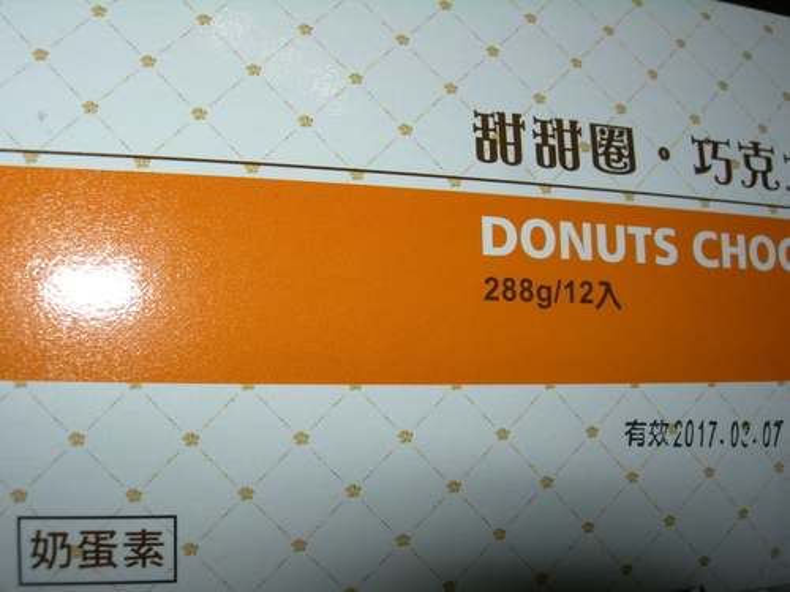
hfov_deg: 49.0
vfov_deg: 37.7
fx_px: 867
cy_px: 296
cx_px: 395
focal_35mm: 38
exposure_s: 1/60.1
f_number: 4.8
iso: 50
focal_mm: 7.8
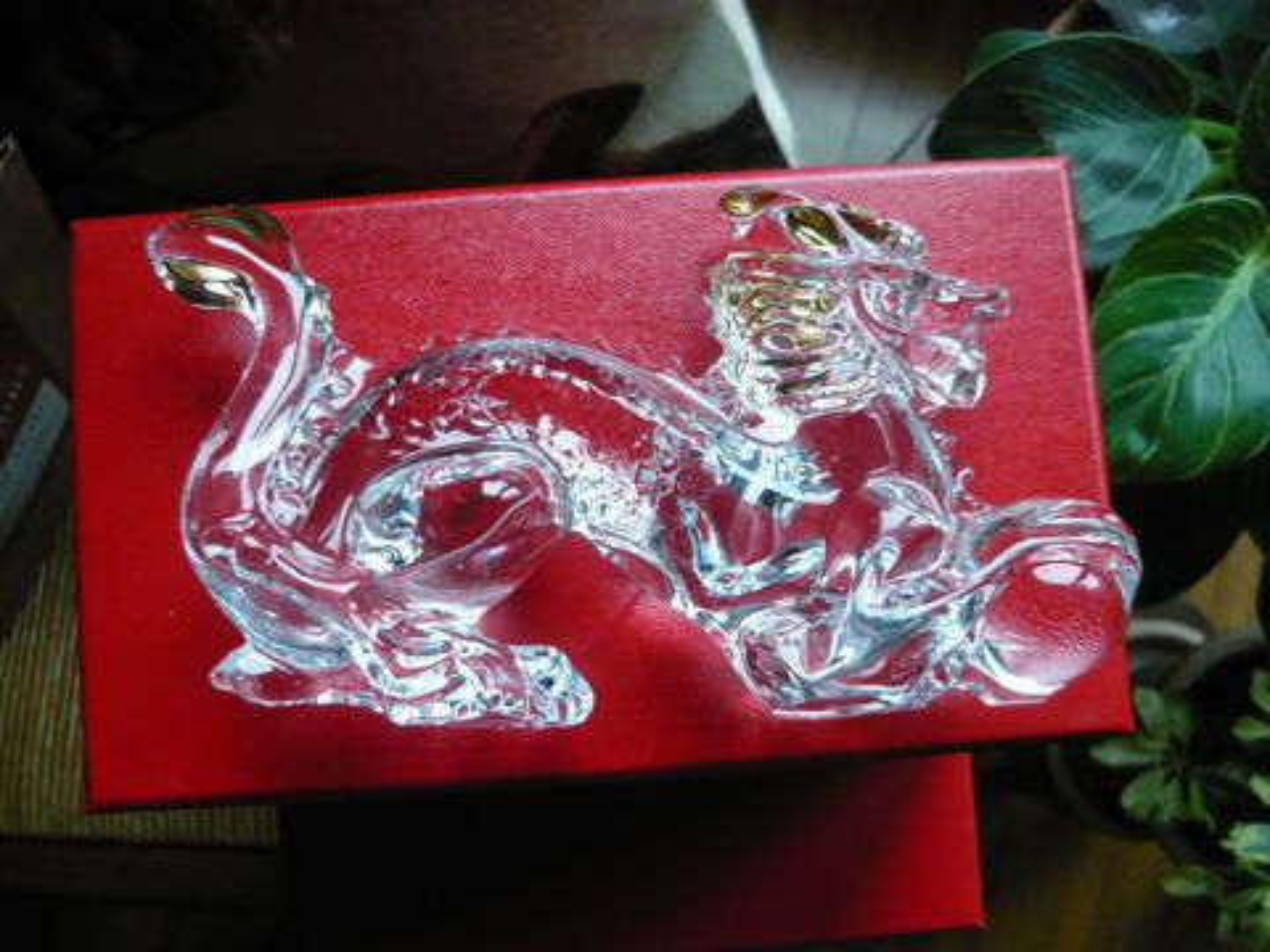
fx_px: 1211
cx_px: 635
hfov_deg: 55.4
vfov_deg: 42.9
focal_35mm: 33
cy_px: 476
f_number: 2.8
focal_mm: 5.5
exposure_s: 1/30
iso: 320
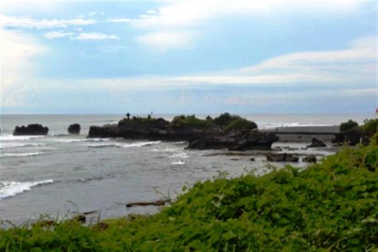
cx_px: 189
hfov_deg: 33.4
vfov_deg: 22.6
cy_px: 126
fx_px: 630
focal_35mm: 60
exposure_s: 1/250
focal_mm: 40
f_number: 8
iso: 100
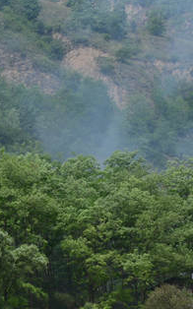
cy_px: 197
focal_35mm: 150
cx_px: -228
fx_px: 1264
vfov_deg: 13.9
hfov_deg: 8.2
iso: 100
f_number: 8
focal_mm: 44
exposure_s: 1/320
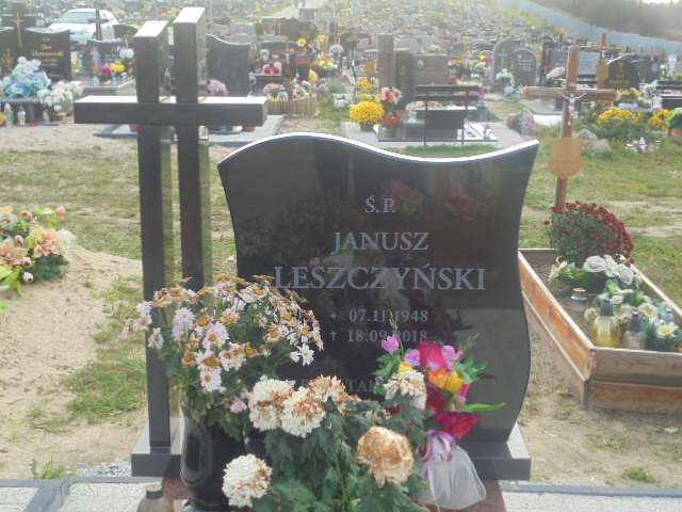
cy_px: 256
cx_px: 341
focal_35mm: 49
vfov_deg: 29.7
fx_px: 965
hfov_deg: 38.9
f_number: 4.8
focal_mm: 8.9
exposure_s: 1/80
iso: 100
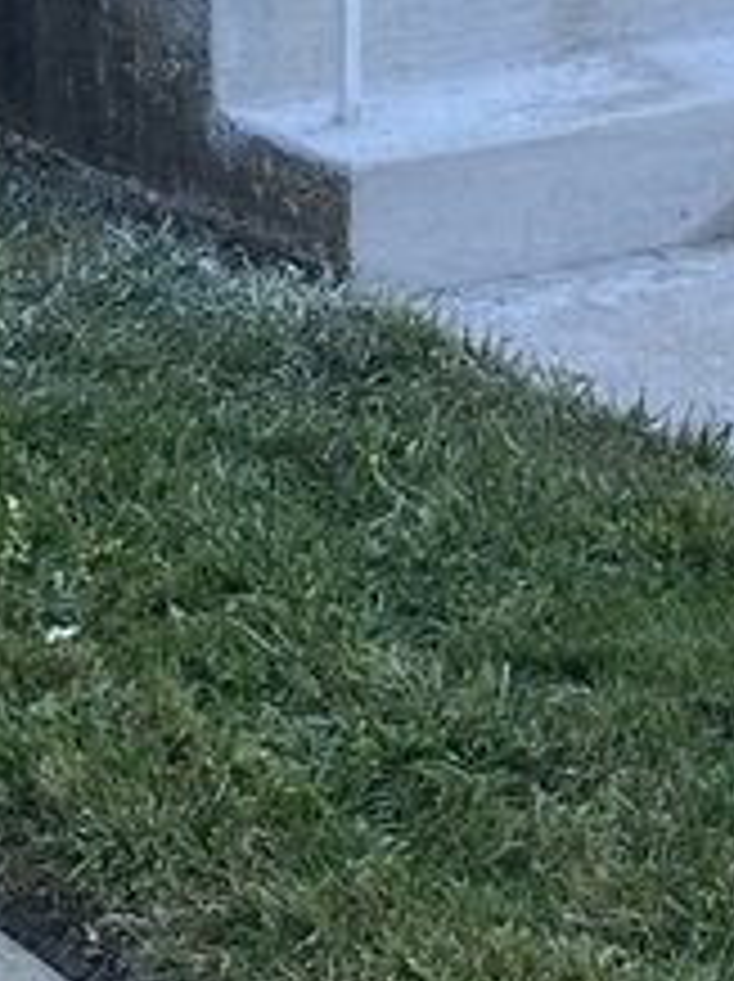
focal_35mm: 129
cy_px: -1323
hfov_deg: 11.4
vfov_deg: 12.3
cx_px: 54
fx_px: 3654
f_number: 1.6
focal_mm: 5.1
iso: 50
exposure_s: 1/959
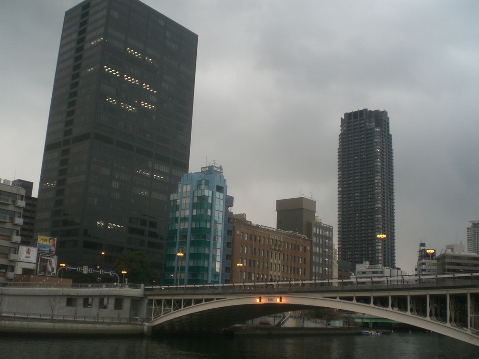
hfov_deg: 49.0
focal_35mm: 38
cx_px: 240
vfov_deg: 37.7
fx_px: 526
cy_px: 180
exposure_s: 1/100
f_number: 3.1
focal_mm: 6.3
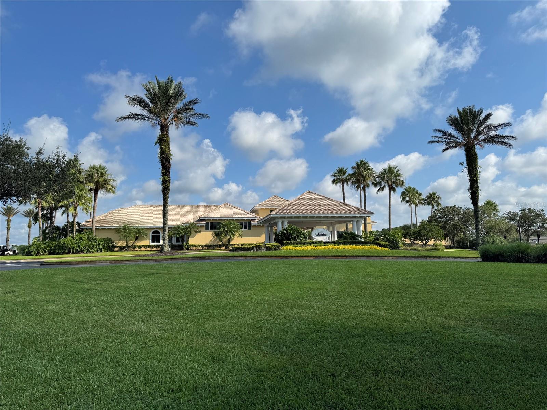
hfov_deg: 71.6
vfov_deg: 56.8
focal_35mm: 24
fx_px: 379
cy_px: 205
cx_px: 274
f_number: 1.78
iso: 80
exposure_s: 1/6410
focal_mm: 6.76
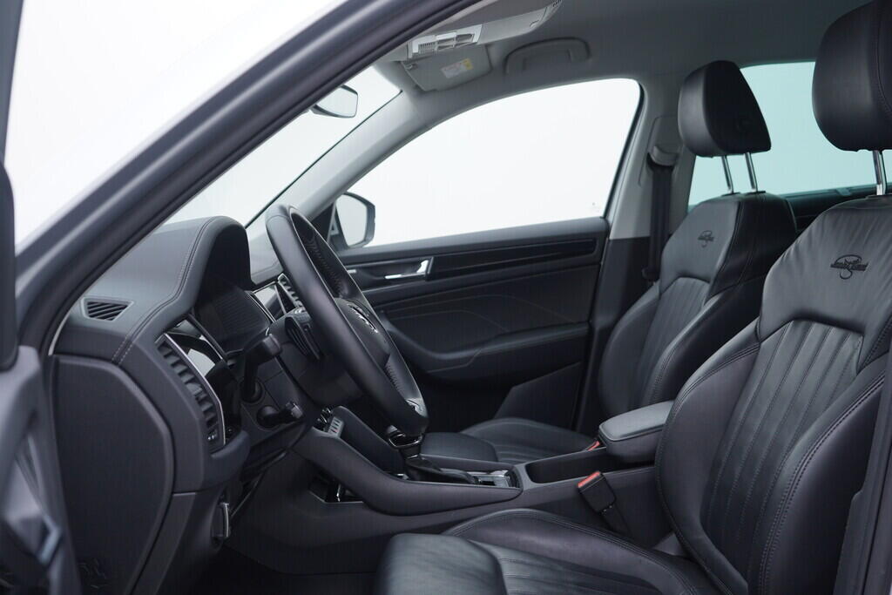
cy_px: 298
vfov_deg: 36.9
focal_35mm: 36
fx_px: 892
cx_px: 446
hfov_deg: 53.1
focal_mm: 24
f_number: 3.2
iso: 125
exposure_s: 1/50
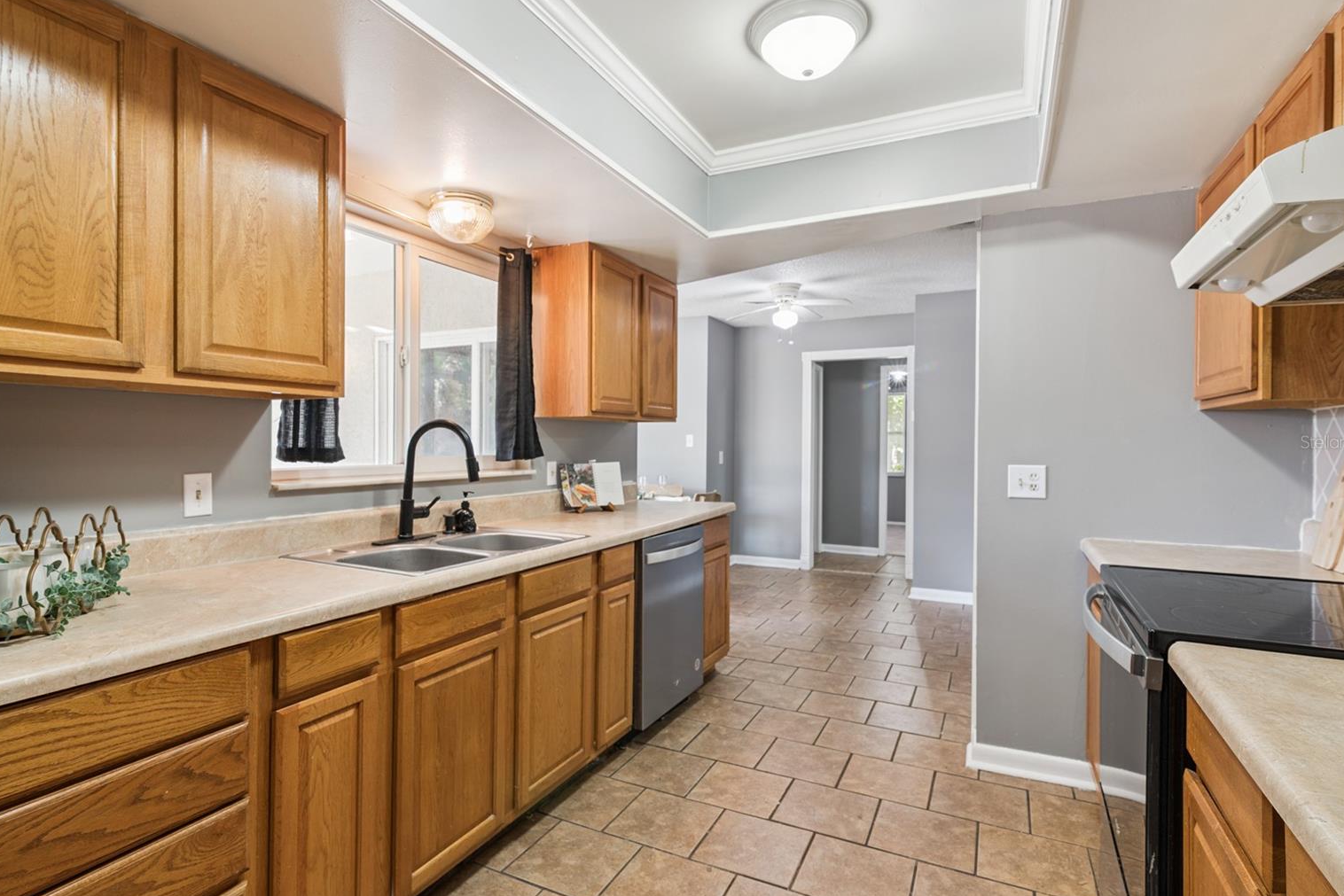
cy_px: 442
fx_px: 709
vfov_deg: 64.6
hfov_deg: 86.9
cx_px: 670
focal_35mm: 19
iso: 250
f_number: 9
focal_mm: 18
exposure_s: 1/5
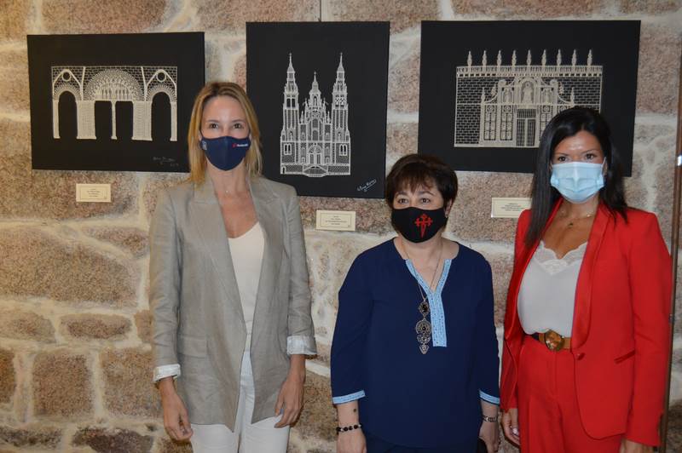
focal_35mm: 39
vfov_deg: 34.2
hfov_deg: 49.6
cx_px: 341
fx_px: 738
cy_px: 226
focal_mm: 26
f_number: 4
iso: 500
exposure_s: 1/60
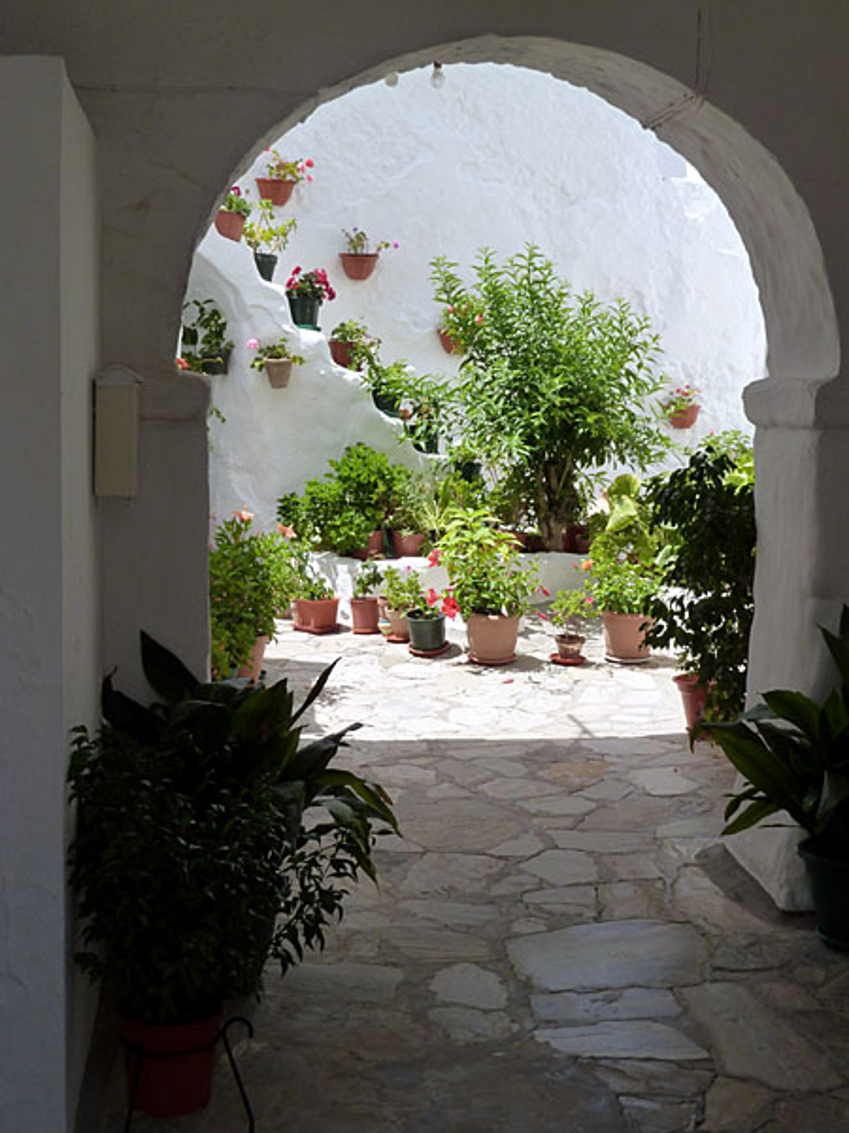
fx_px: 1700
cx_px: 424
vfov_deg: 36.8
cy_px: 566
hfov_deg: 28.0
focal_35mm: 52
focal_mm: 8.5
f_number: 3.8
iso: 125
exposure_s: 1/400
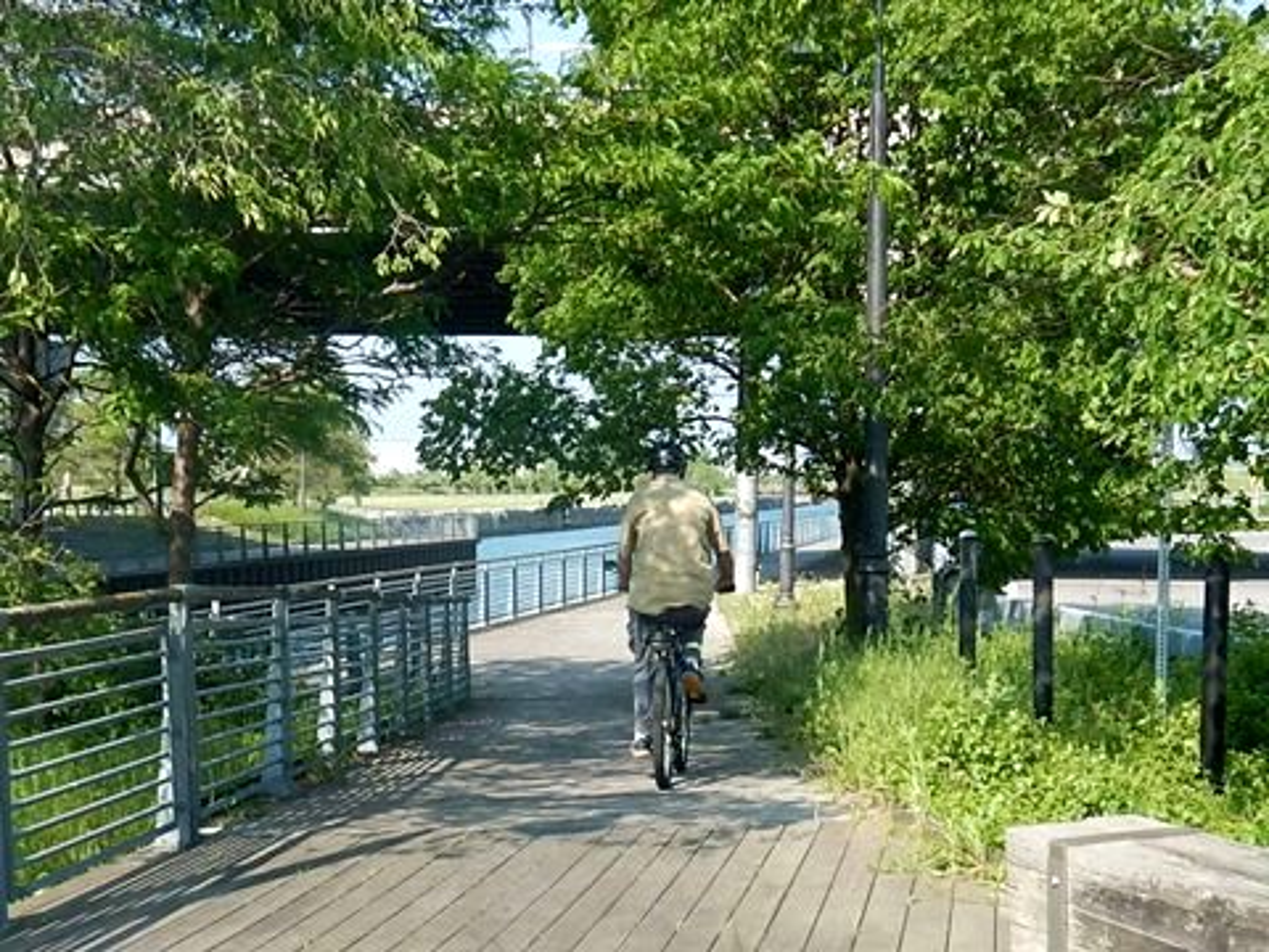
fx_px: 880
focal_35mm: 24
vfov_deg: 56.8
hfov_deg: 71.6
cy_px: 476
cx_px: 634
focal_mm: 4.3
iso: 125
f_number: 2.8
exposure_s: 1/800
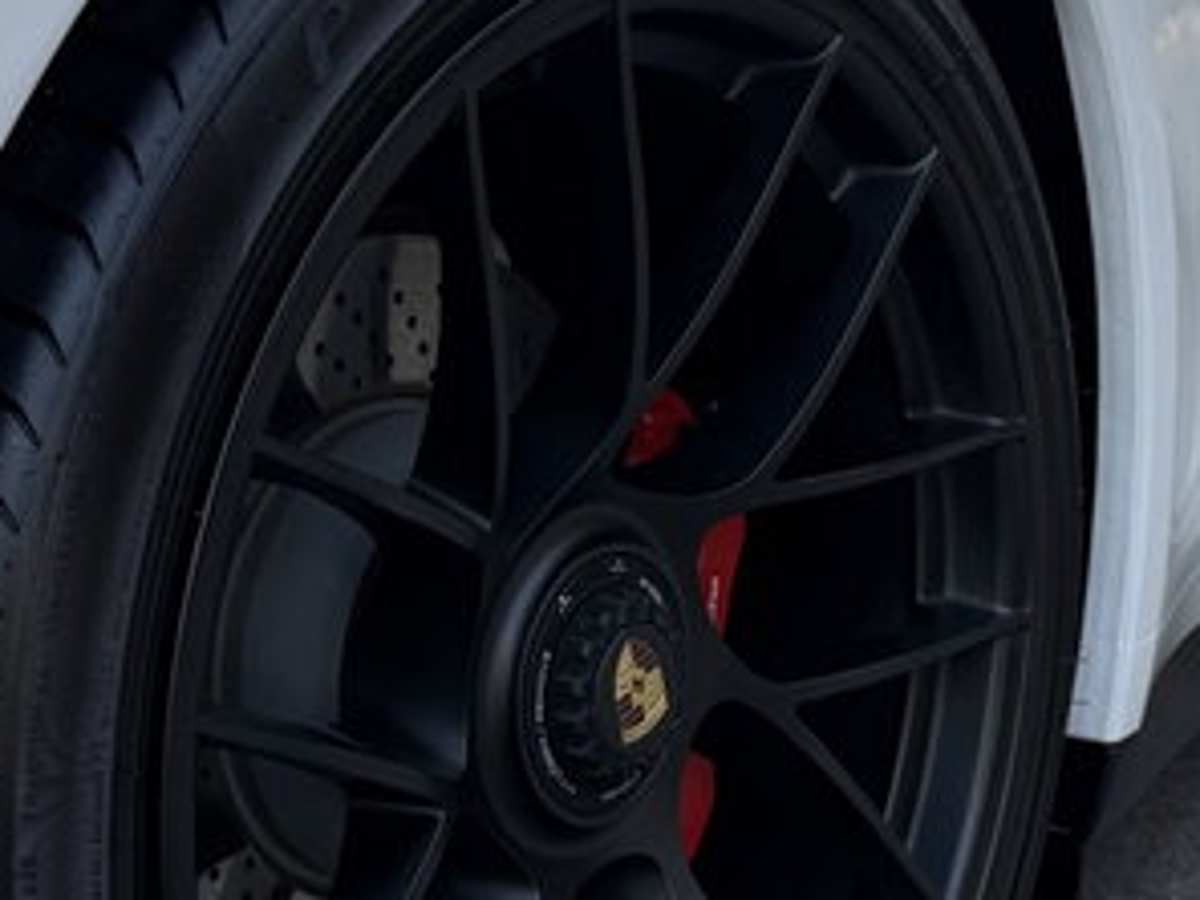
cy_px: 576
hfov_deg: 23.6
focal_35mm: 83
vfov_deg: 17.7
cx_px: 653
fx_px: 2877
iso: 80
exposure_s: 1/391
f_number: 1.78
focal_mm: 6.76
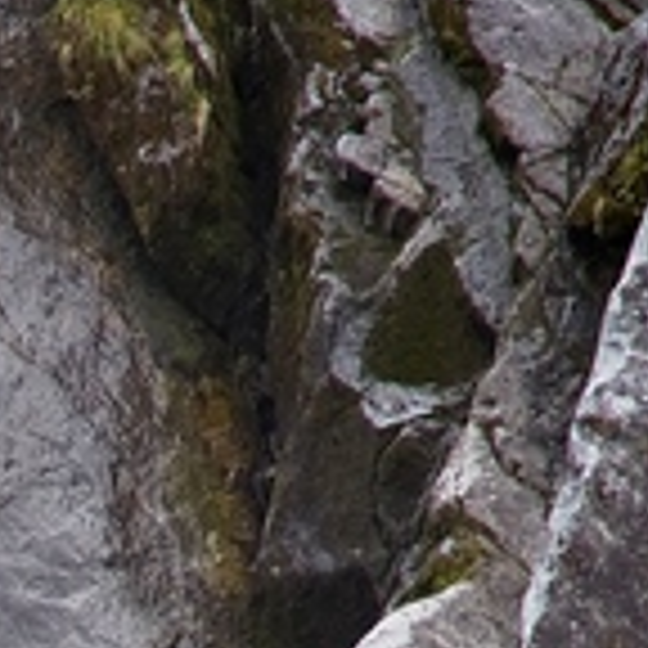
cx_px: -1026
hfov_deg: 1.9
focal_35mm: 907
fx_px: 19209
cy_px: 1431
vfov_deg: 1.9
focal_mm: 120
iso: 160
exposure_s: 1/250
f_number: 4
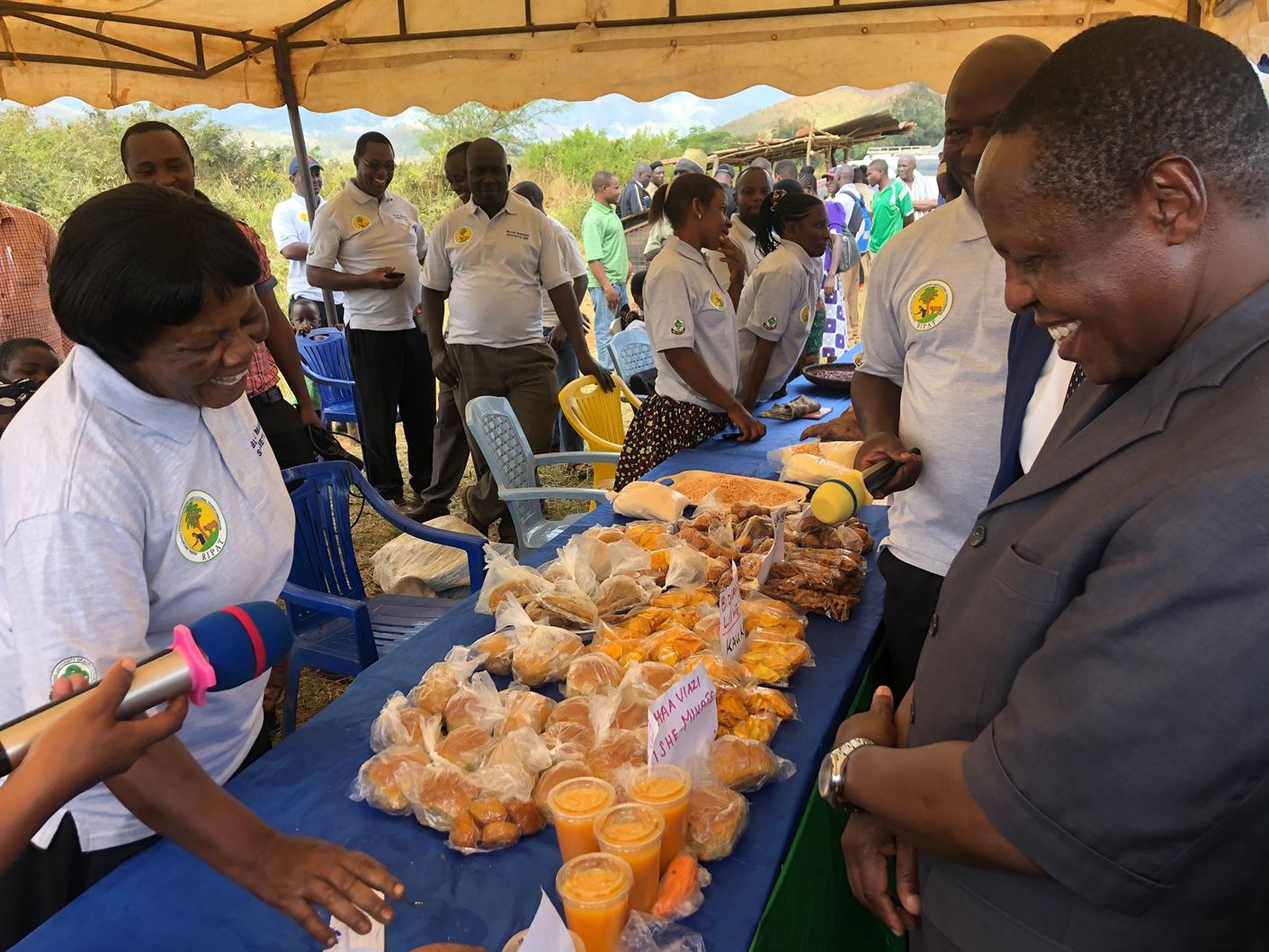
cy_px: 476
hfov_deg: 63.4
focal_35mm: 28
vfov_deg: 49.7
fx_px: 1026
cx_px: 634
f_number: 1.8
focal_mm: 4
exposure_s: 1/128
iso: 20
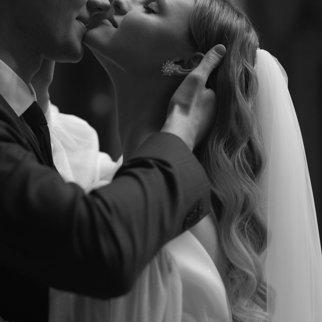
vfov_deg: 16.8
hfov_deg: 16.9
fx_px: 1084
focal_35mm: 103
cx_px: 128
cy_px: 96
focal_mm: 50
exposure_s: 1/320
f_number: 1.4
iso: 320
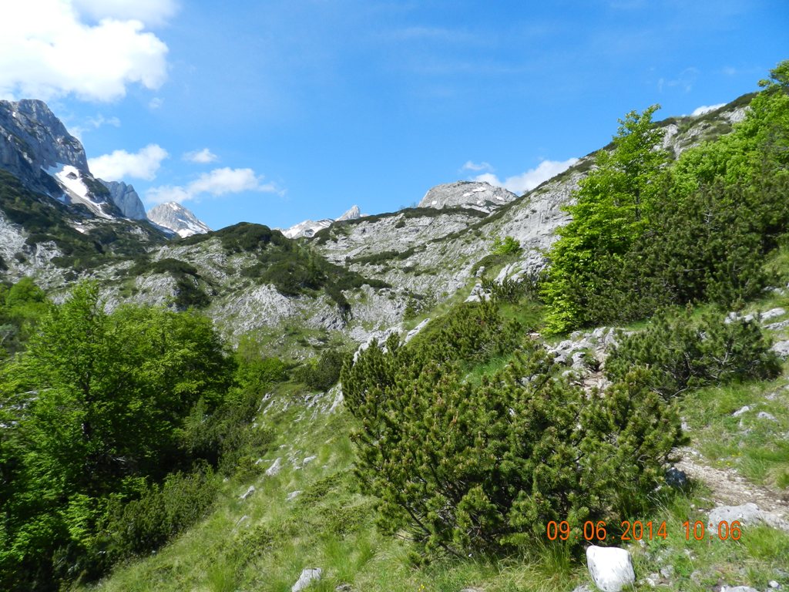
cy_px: 296
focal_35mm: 23
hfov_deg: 73.9
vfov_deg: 58.9
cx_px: 394
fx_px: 524
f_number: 4
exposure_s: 1/800
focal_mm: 4
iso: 160
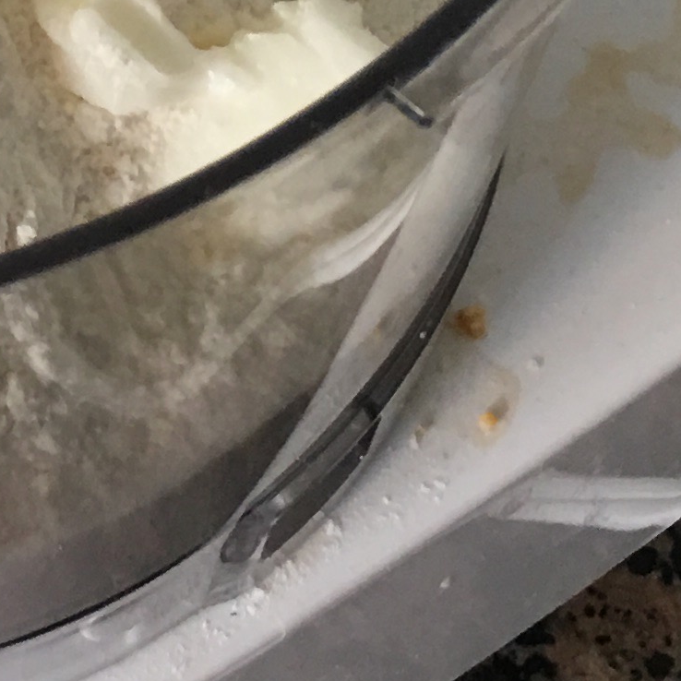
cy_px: -75
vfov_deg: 12.3
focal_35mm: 140
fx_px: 3116
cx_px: -285
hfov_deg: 12.0
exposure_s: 1/15
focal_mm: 4.15
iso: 40
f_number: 2.2
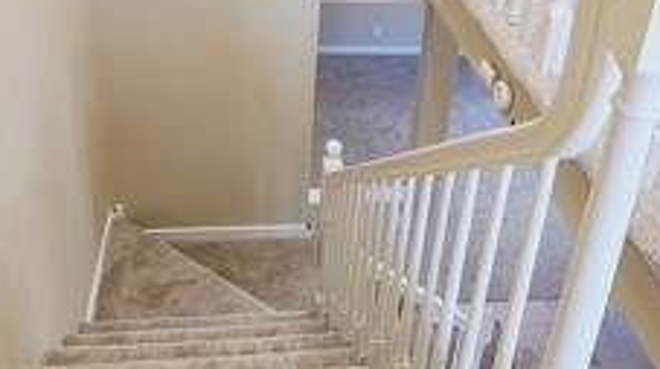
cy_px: 55
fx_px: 699
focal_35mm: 40
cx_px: 346
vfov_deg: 28.7
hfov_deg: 50.5
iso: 100
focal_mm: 2.2
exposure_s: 1/60
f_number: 2.2
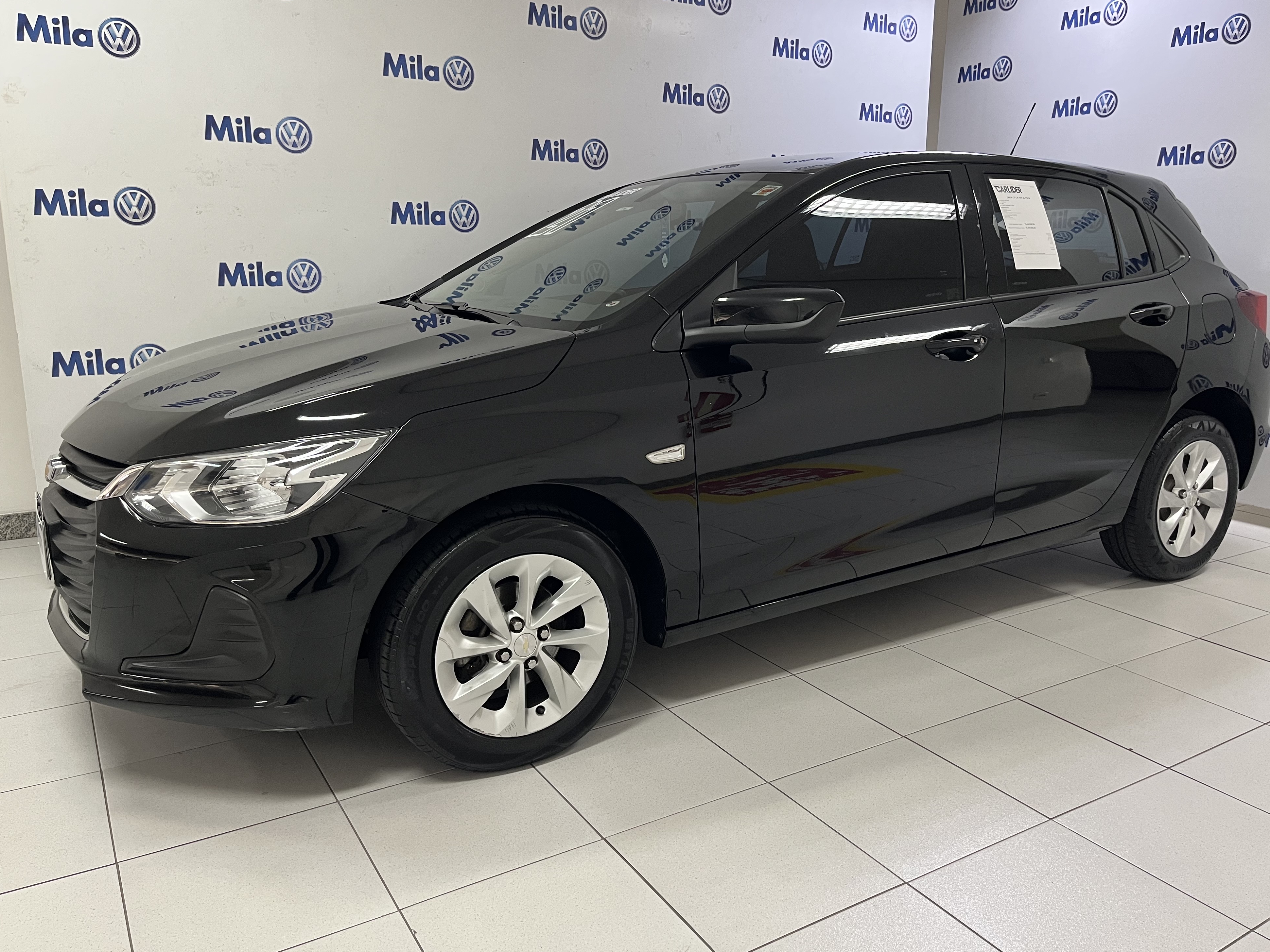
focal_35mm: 27
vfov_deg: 51.3
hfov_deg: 65.3
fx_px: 991
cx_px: 657
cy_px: 462
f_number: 1.6
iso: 160
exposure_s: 1/60
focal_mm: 5.1
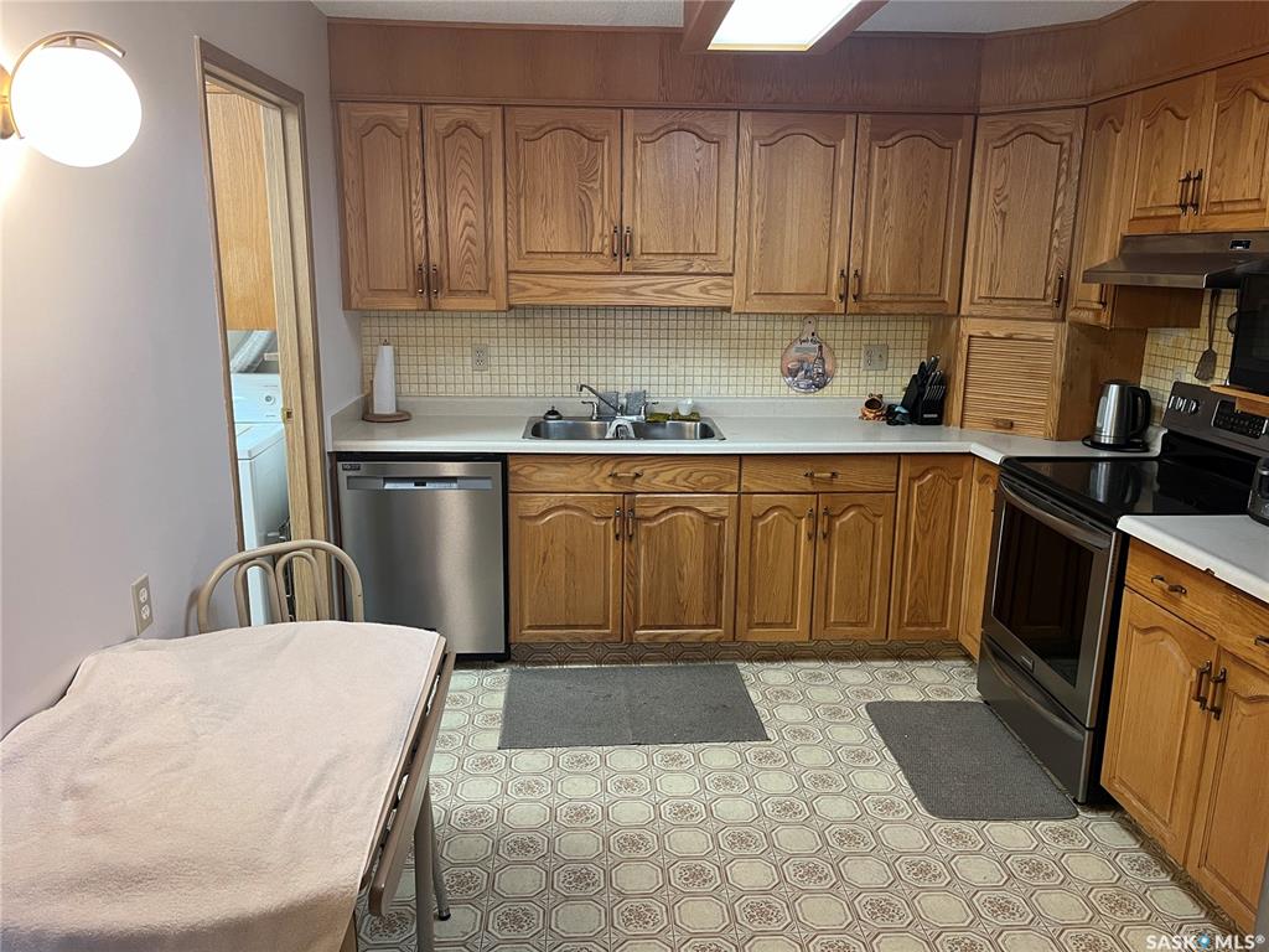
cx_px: 634
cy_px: 476
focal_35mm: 26
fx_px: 953
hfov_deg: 67.3
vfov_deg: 53.1
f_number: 1.6
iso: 250
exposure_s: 1/60
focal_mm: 5.1
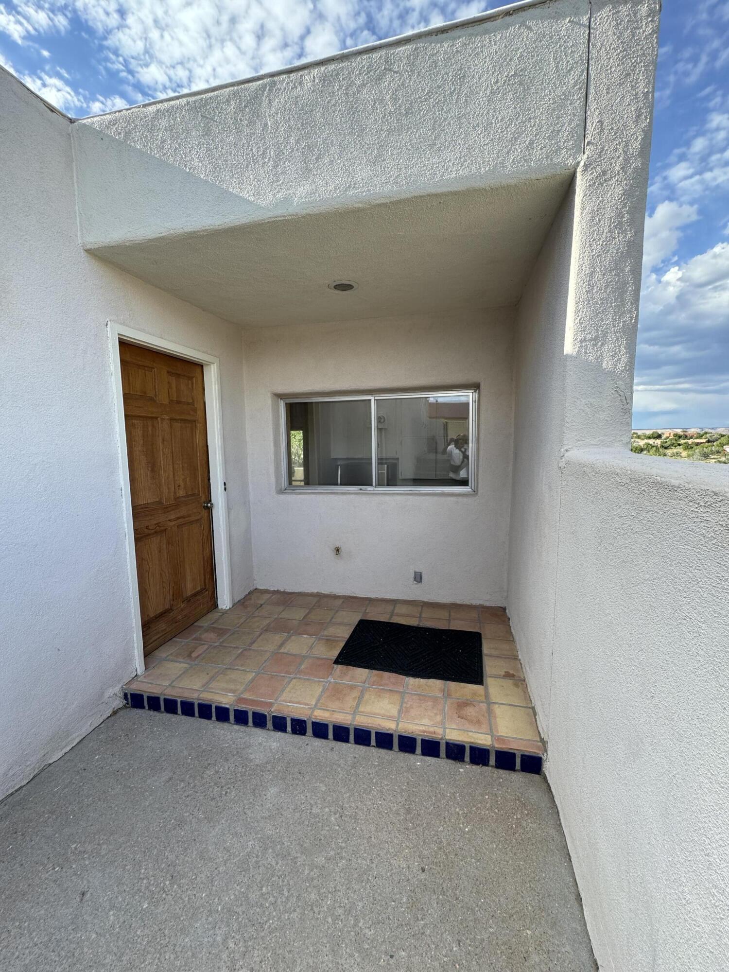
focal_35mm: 14
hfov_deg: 85.7
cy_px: 486
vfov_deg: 102.1
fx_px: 393
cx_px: 364
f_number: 2.2
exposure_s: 1/236
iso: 40
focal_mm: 2.22
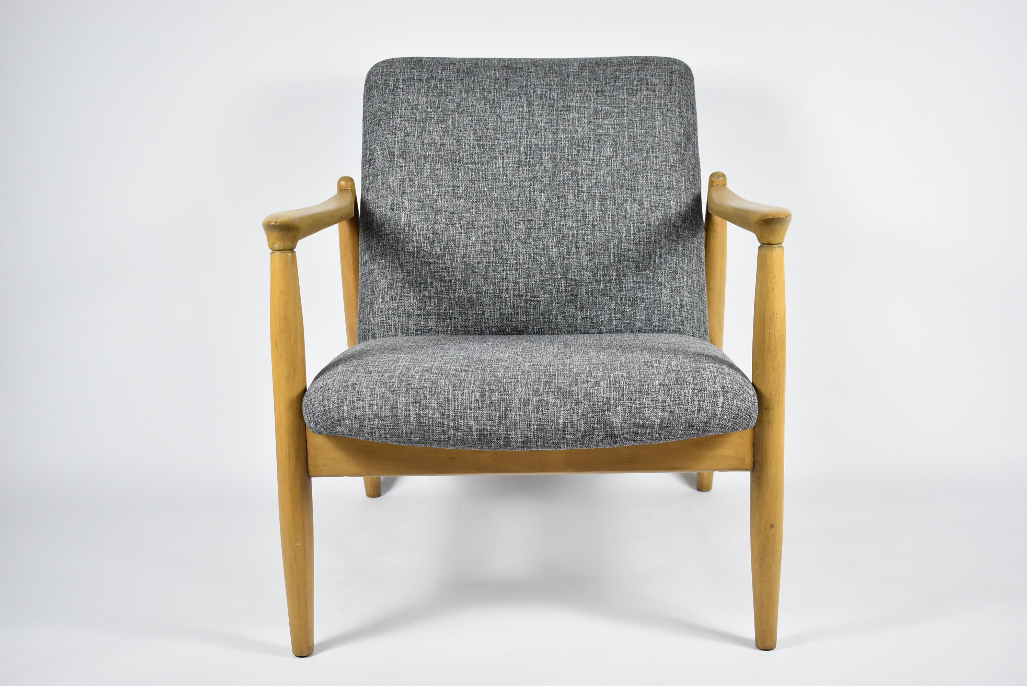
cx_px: 514
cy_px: 343
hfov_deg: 41.1
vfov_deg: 28.1
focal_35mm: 48
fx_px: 1370
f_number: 4.5
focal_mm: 32
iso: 1000
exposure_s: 1/125
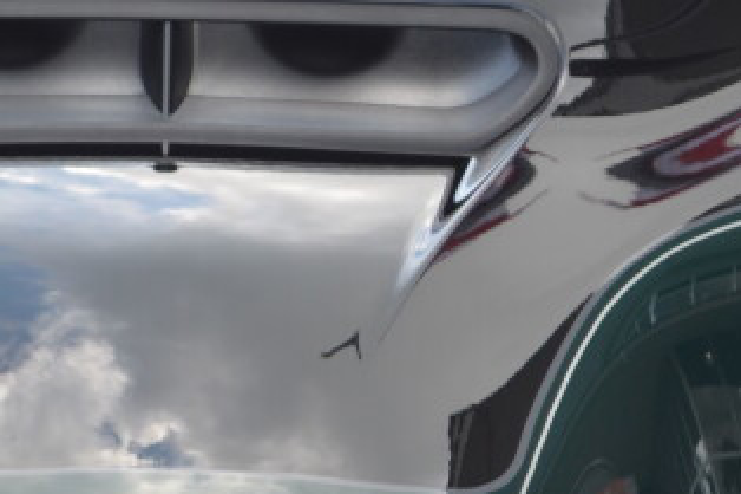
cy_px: 586
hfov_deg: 7.2
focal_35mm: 287
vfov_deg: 4.8
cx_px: 170
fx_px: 5904
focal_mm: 50
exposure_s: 1/100
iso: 100
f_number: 5.6
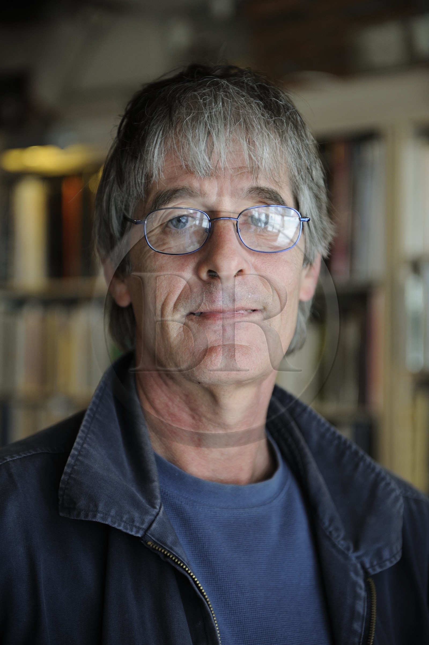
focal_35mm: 70
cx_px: 214
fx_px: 1253
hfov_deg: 19.4
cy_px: 322
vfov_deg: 28.9
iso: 800
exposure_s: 1/80
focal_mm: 70
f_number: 3.2
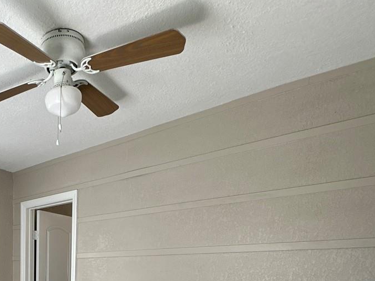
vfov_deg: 36.3
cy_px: 310
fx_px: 357
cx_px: 45
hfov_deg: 49.9
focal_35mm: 33
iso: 40
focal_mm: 2.22
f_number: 2.2
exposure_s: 1/169
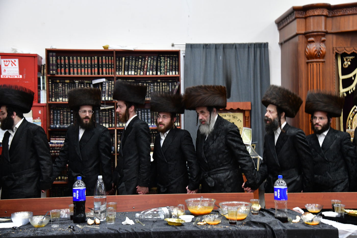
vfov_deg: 24.6
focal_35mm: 55
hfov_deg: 36.3
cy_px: 119
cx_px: 178
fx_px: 545
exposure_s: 1/100
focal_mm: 55
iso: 2500
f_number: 5.6
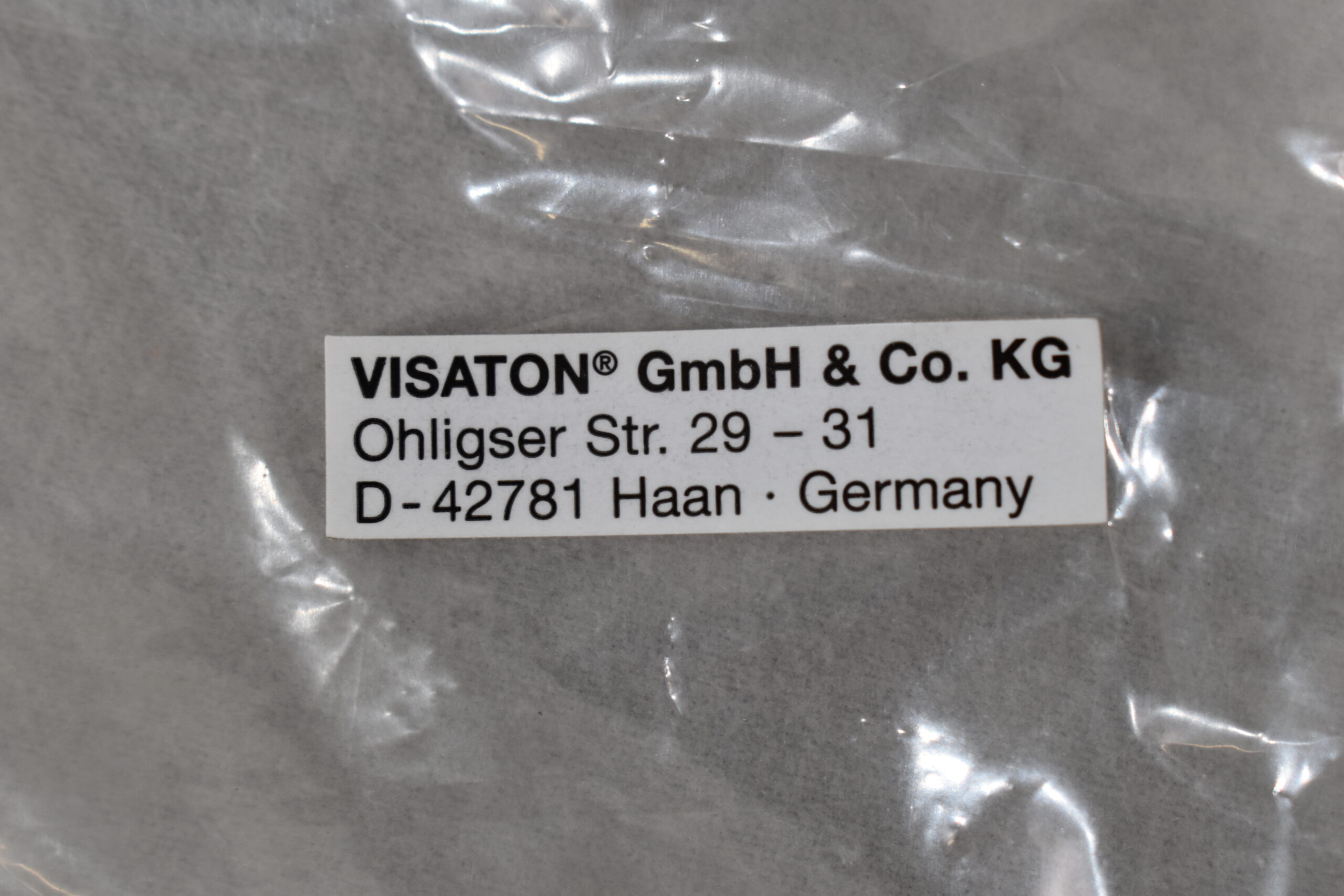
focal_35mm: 82
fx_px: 3080
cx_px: 672
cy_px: 448
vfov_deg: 16.6
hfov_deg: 24.6
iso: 400
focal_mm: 55
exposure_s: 1/60
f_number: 8
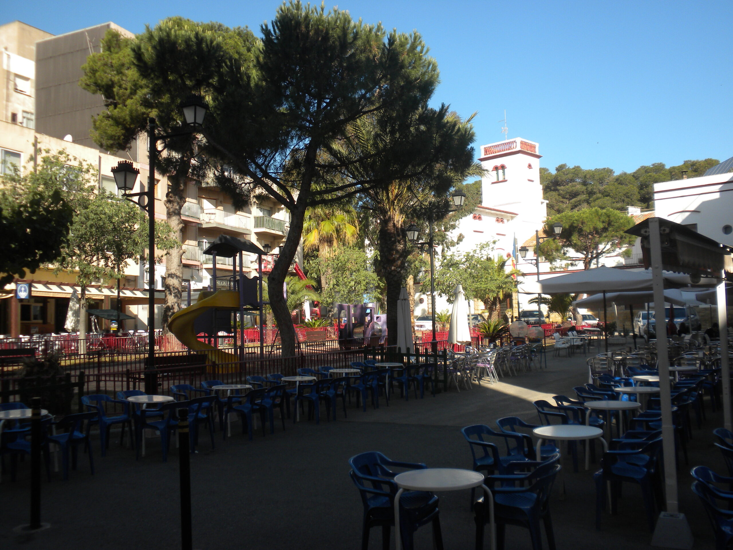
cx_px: 366
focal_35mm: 37
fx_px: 783
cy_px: 275
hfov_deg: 50.1
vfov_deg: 38.7
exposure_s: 1/504
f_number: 3.5
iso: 64
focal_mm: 6.6
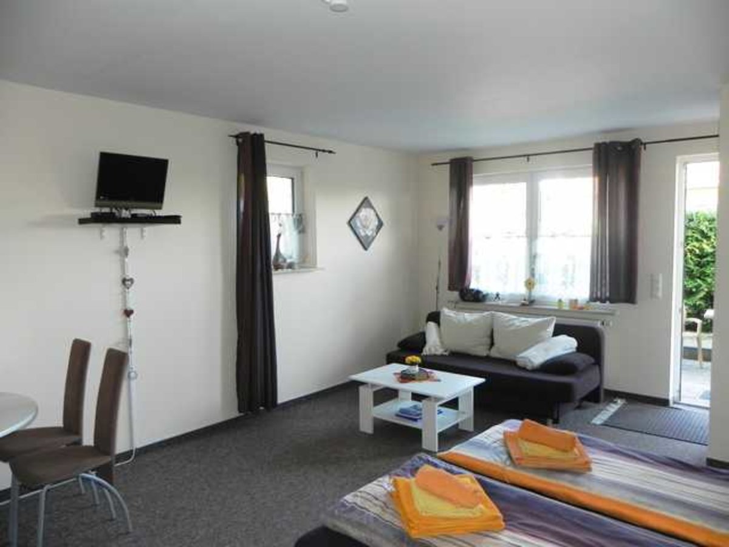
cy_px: 274
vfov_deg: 53.1
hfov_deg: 67.3
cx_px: 364
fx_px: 548
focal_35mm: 26
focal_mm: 4.6
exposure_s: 1/34.4
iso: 160
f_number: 2.8
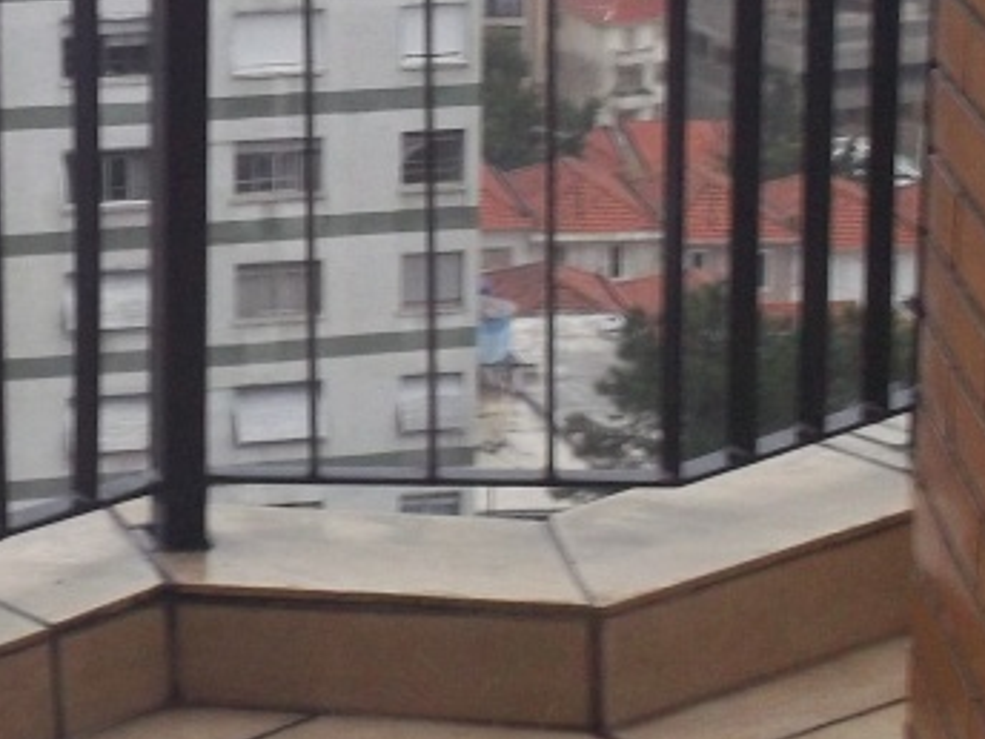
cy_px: -20
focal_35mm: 113
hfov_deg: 17.1
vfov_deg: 12.9
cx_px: 34
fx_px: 3215
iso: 160
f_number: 4.5
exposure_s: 1/10
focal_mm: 6.3
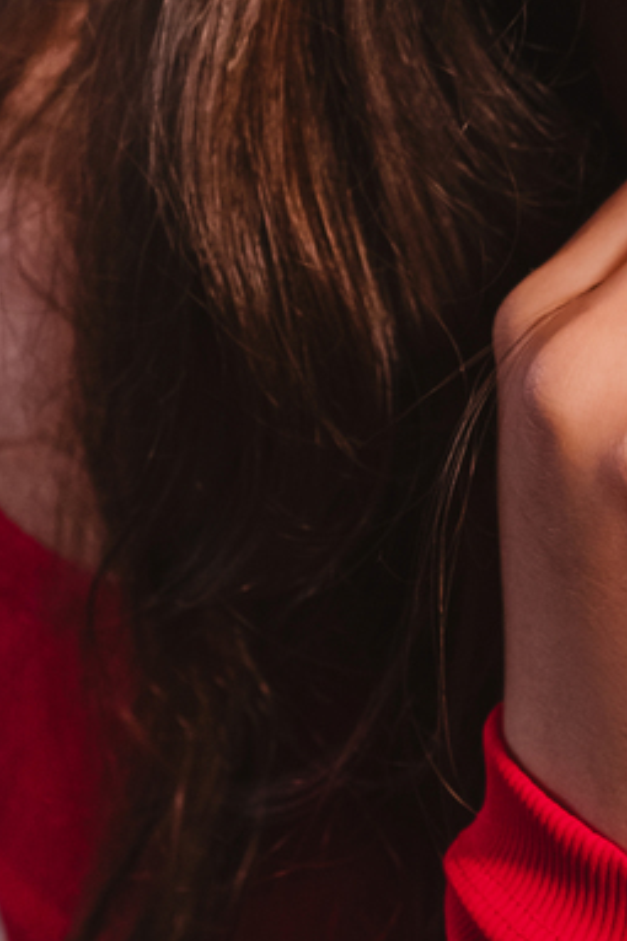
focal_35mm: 165
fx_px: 4314
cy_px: 189
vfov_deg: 12.4
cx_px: 809
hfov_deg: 8.2
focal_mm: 35
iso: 800
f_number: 3.2
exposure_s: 1/200
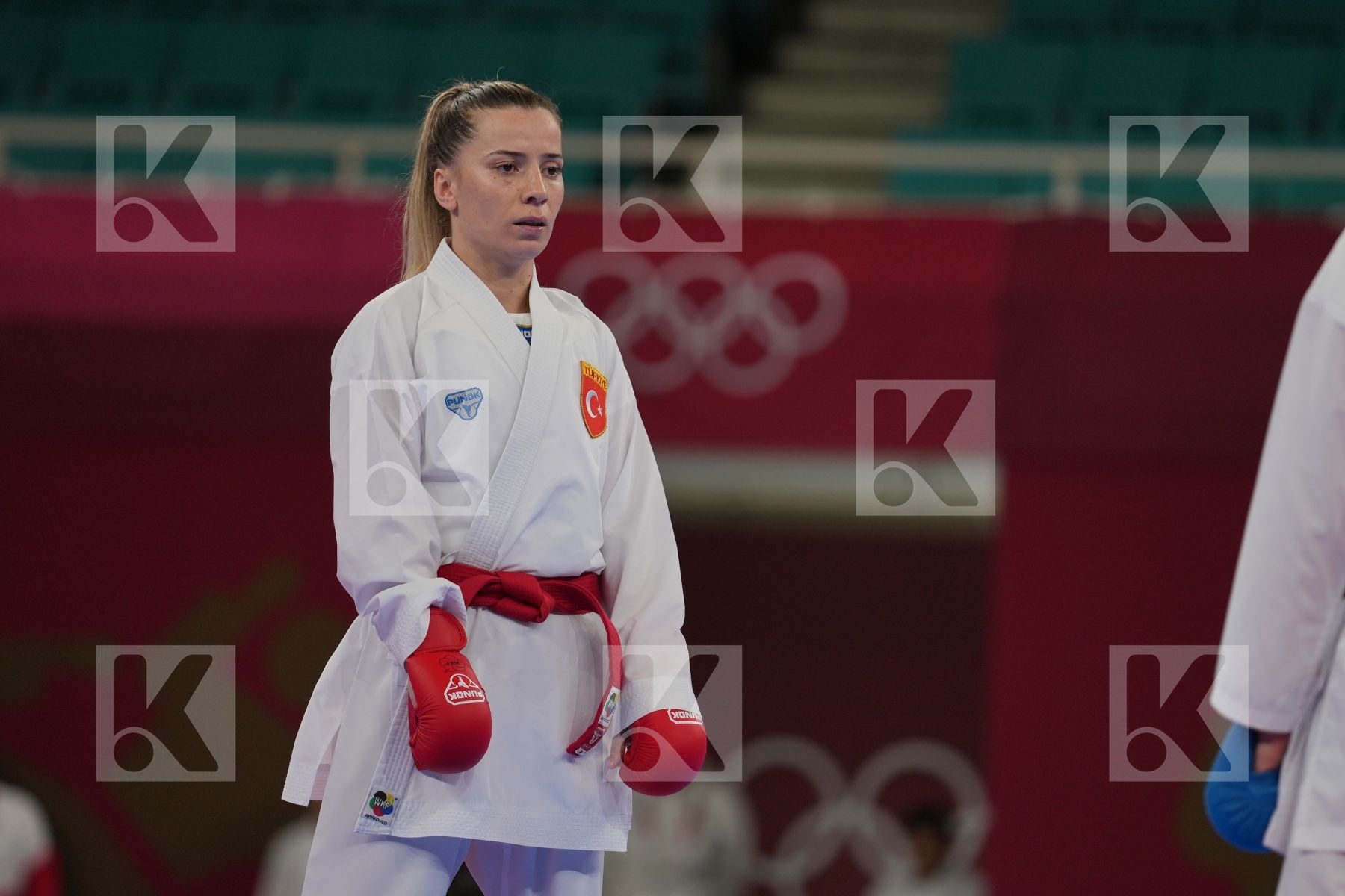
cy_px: 448
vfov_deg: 4.6
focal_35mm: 300
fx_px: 11207
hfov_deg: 6.9
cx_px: 672
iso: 400
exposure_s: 1/1000
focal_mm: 200
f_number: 2.8
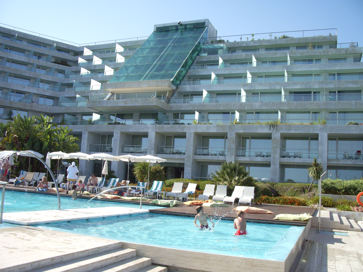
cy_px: 136
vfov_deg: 40.7
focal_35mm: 35
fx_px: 367
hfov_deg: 52.6
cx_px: 182
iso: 160
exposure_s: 1/800
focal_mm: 5.8
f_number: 4.3
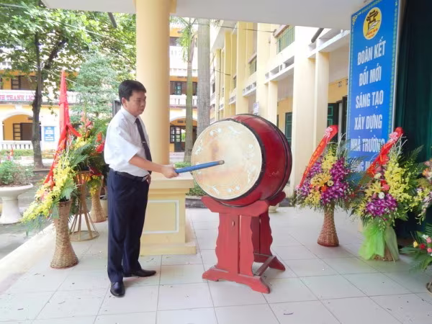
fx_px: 312
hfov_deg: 69.4
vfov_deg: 54.9
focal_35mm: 25
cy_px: 162
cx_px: 216
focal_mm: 4.5
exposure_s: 1/30
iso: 160
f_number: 3.1
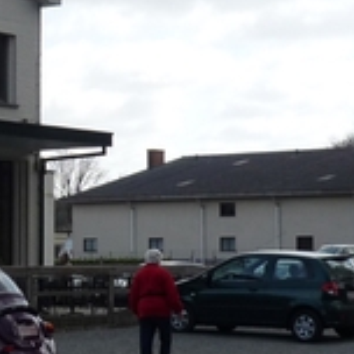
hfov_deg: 14.9
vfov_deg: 15.1
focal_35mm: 115
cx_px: 16
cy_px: 102
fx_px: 1331
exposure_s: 1/1000
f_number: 2.8
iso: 100
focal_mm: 5.5
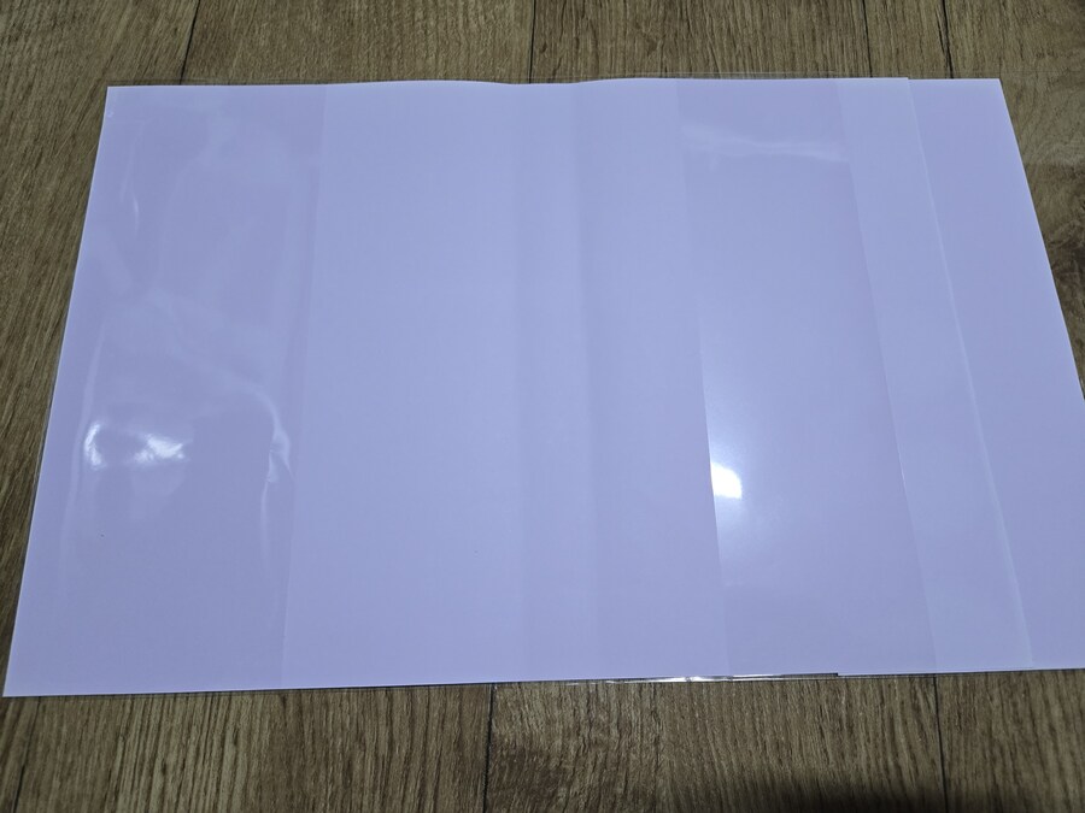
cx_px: 542
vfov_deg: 58.9
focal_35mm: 23
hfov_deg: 73.9
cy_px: 406
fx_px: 721
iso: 640
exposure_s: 1/120
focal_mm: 5.4
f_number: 1.8
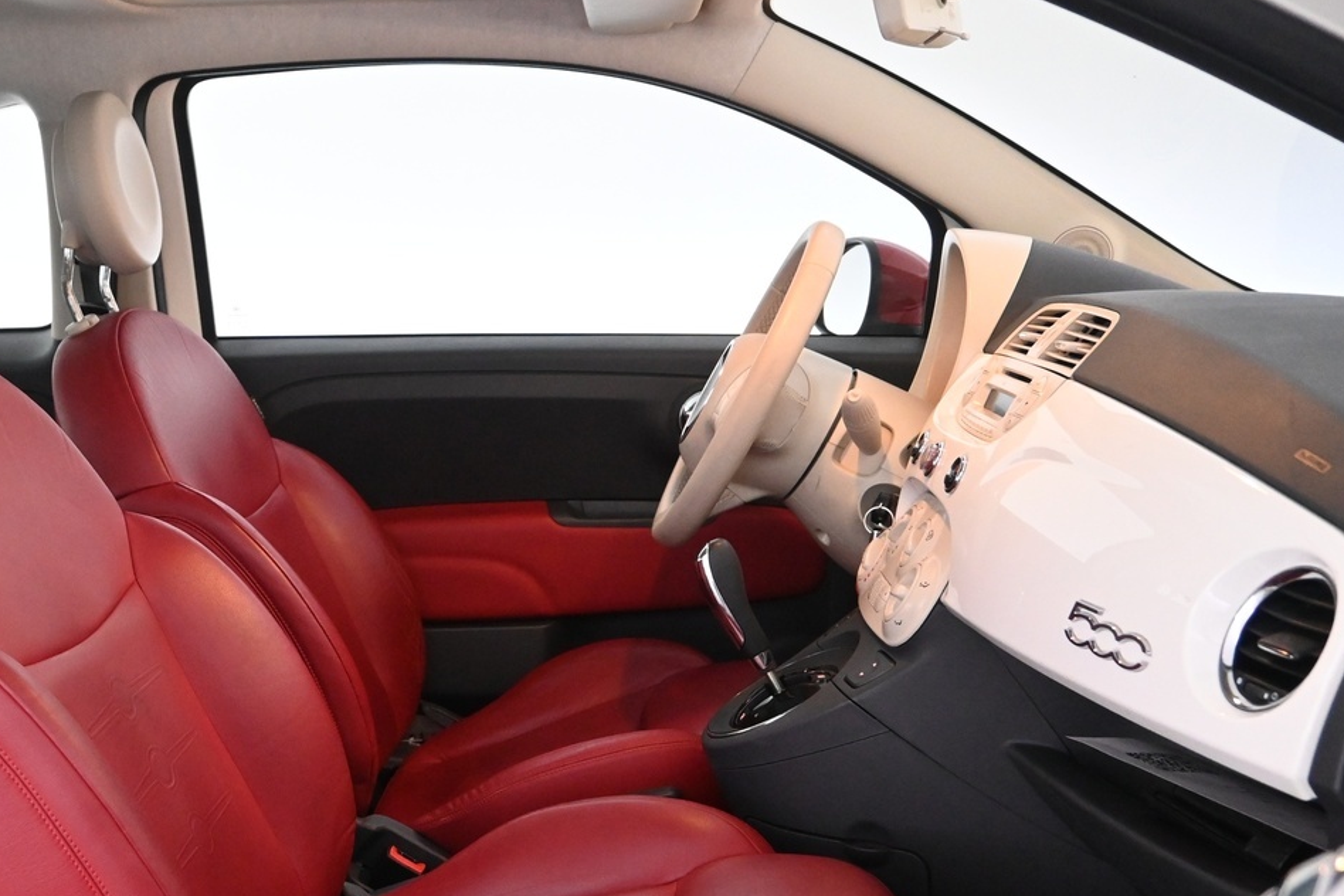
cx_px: 244
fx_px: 1531
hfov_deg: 44.8
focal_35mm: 41
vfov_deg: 31.8
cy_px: 713
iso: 2500
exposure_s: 1/60
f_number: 4
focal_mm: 16
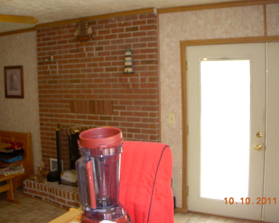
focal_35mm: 40
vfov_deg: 37.3
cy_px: 112
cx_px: 139
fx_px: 330
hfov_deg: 45.8
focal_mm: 6.3
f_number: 3.3
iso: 200
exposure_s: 1/40
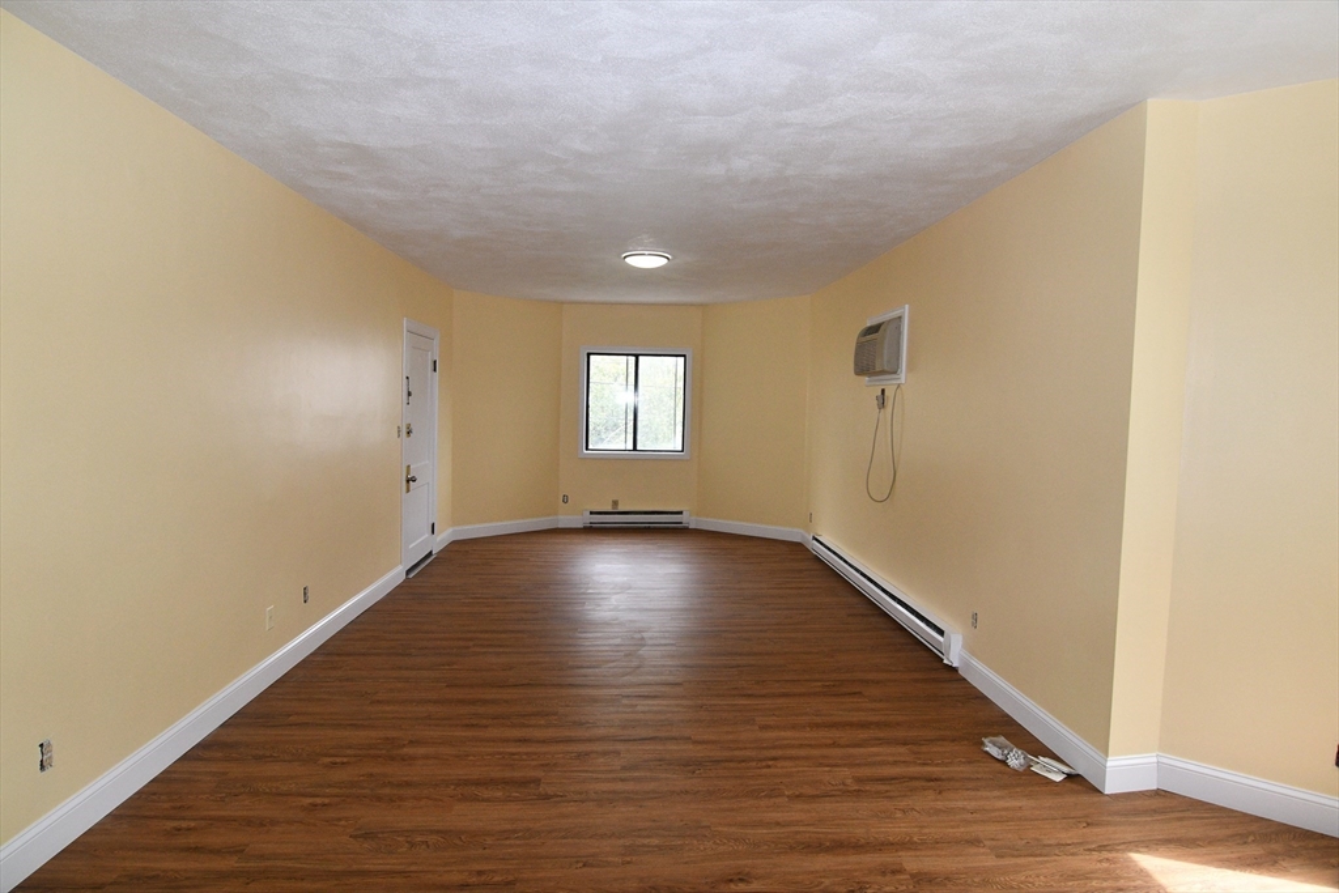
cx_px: 670
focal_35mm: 18
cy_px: 446
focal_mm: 12
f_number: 8
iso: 1250
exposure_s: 1/160
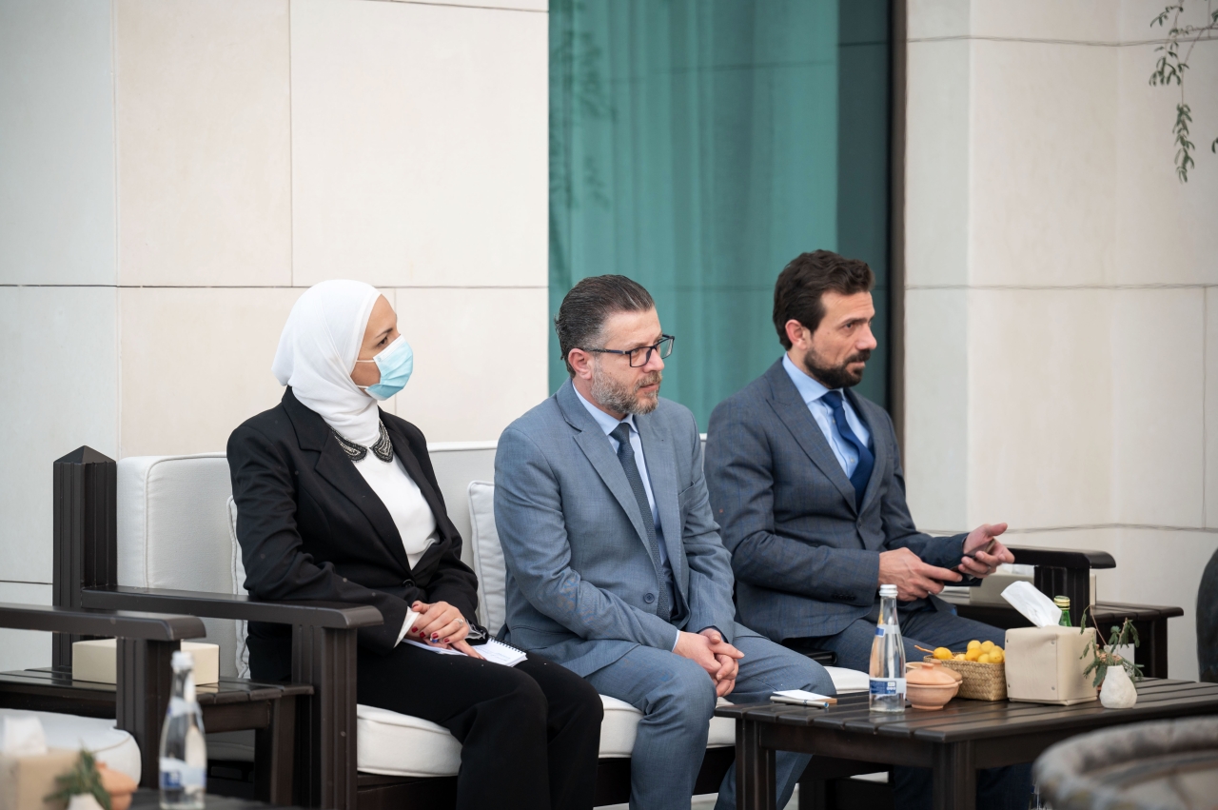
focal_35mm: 135
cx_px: 609
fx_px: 4563
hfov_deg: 15.2
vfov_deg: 10.1
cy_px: 405
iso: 500
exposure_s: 1/500
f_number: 2.8
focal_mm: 135
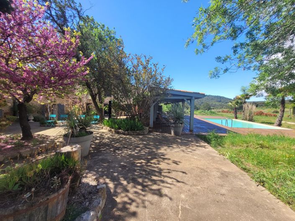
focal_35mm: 13
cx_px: 148
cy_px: 110
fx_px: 111
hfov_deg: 106.2
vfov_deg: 89.9
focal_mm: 1.74
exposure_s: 1/740
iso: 40
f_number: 2.2
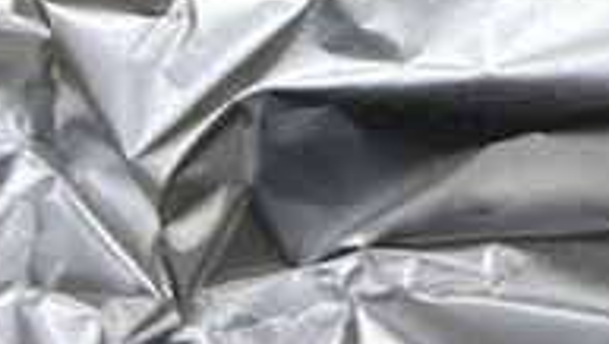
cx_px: 1212
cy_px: -830
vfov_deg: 6.9
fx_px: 2425
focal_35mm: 150
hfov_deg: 12.6
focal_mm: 5.7
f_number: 1.5
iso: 40
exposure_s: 1/170
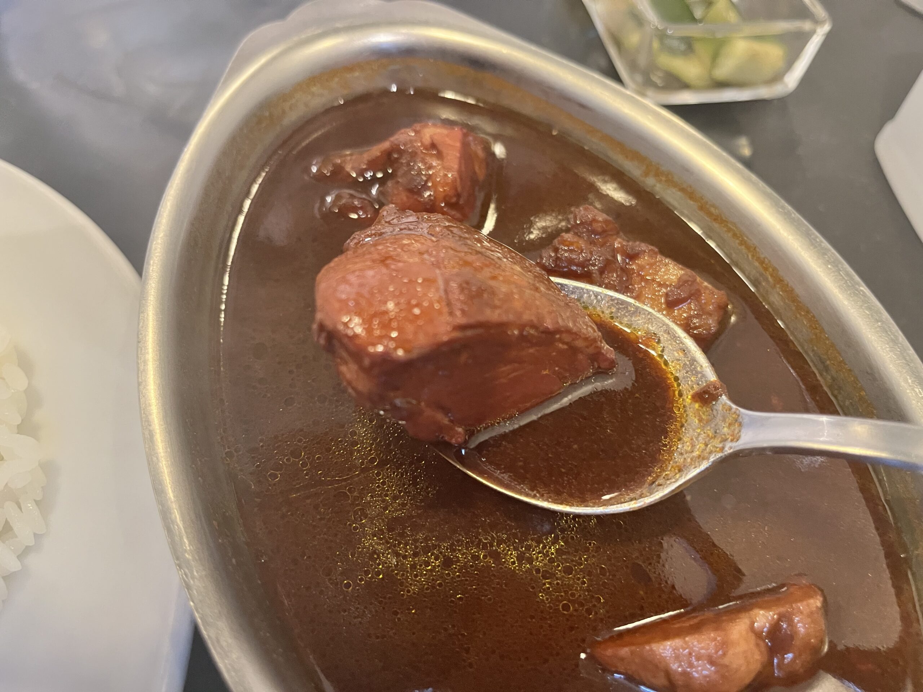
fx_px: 693
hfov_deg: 67.3
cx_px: 462
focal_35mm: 26
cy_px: 346
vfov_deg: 53.1
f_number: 1.6
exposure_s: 1/50
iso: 400
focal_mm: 5.1
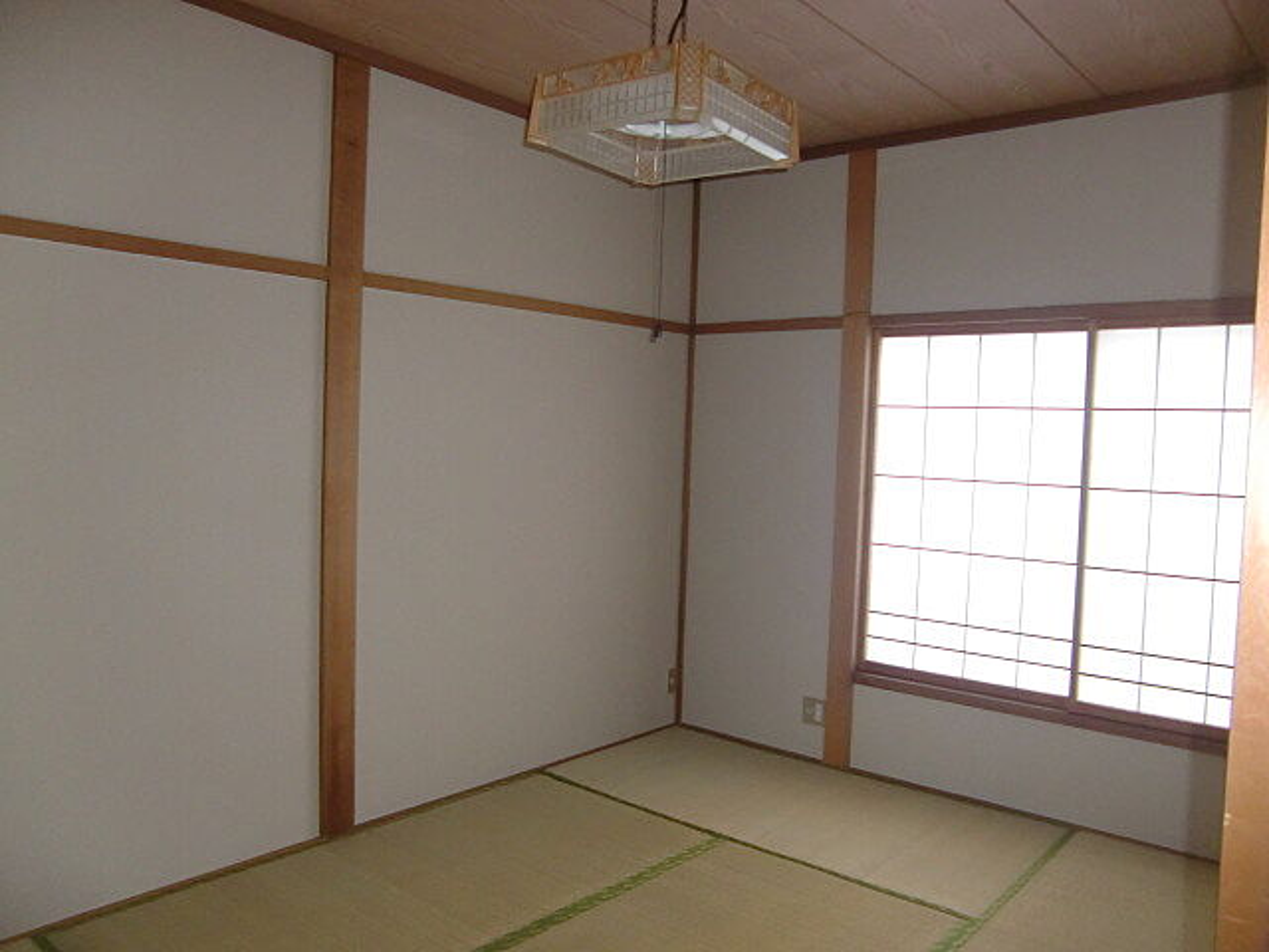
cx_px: 634
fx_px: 1026
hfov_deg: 63.4
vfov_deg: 49.7
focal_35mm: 28
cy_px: 476
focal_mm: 4.9
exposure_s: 1/30
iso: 400
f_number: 2.6
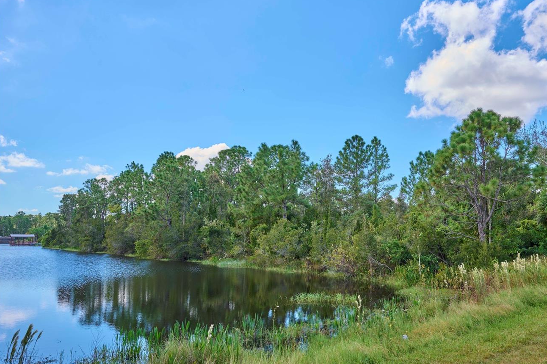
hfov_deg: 68.5
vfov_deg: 49.4
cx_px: 336
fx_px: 395
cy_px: 206
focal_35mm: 26
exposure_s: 1/125
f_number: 8
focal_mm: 21
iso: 100
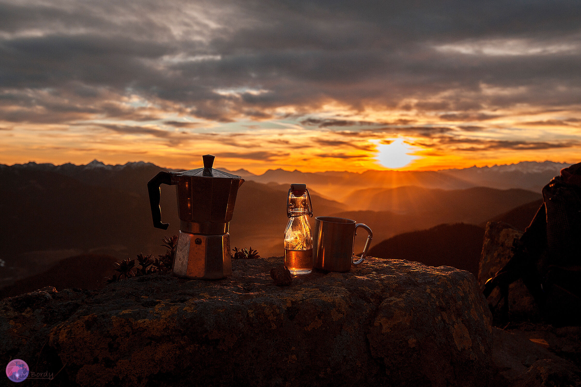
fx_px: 564
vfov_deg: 37.8
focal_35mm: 35
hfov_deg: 54.5
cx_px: 290
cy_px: 194
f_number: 10
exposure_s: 1/400
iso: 320
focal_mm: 35
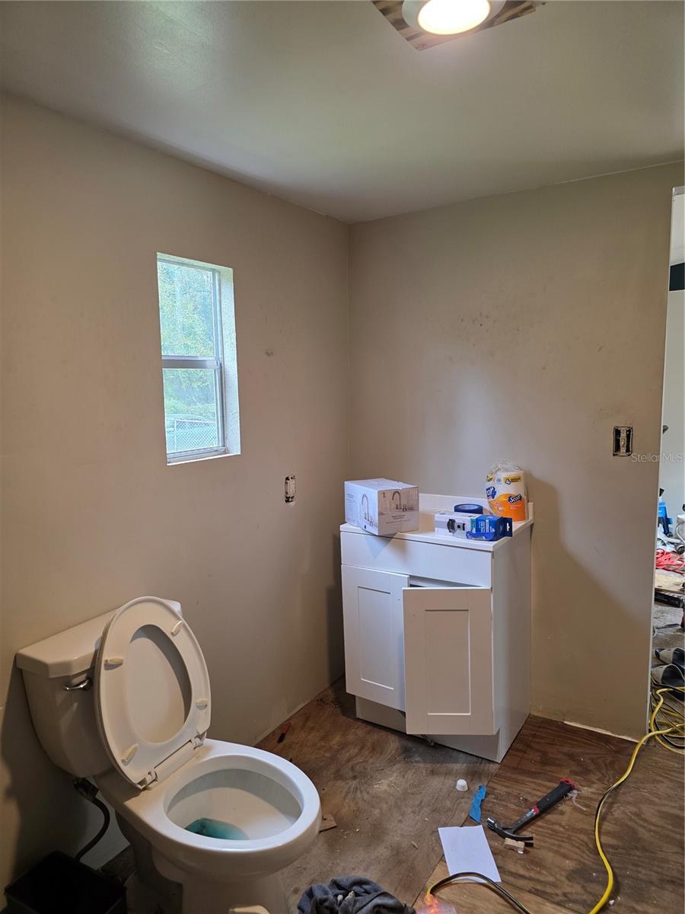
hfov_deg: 58.9
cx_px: 342
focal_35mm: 23
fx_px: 607
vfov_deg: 73.9
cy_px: 457
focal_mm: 6.3
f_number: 1.7
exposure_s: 1/120
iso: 160
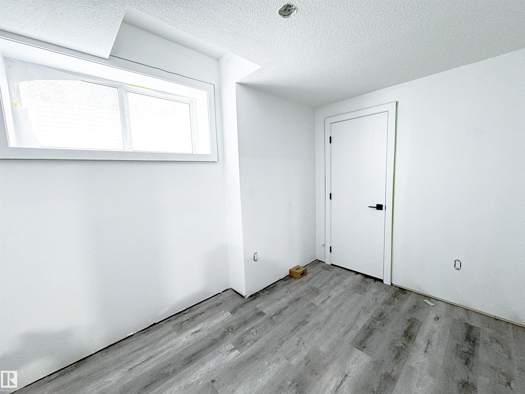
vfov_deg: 85.7
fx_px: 212
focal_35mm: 14
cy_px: 197
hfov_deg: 102.1
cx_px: 262
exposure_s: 1/60
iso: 500
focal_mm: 2.22
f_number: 2.2
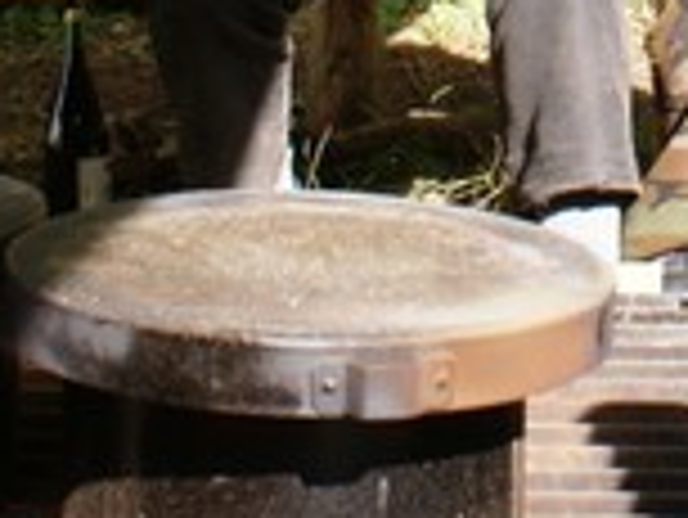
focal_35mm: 121
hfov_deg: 15.8
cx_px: 782
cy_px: -347
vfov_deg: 11.5
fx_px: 2407
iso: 100
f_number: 9
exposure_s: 1/80
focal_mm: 20
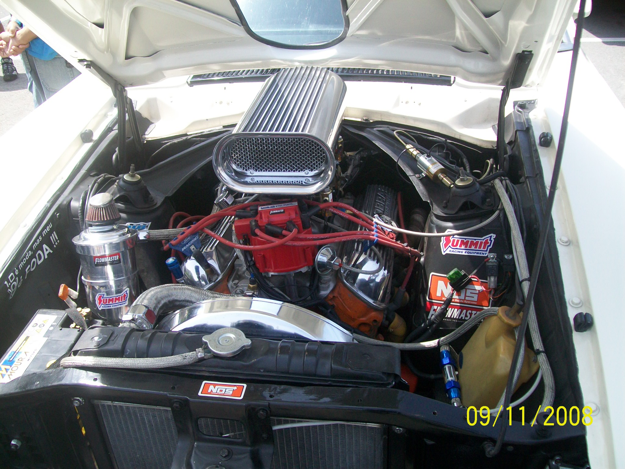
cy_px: 234
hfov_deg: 51.4
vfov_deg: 39.7
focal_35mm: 36
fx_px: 650
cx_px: 312
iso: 64
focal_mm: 6
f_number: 2.7
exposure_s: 1/400
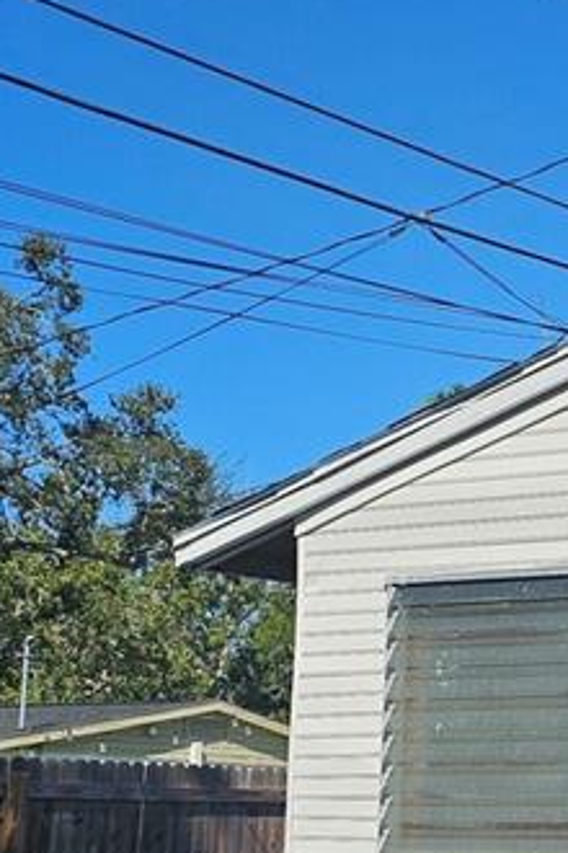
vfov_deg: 23.0
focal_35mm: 87
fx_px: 2059
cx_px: 935
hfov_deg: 14.3
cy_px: 706
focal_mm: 6.3
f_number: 1.7
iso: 12
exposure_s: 1/1677
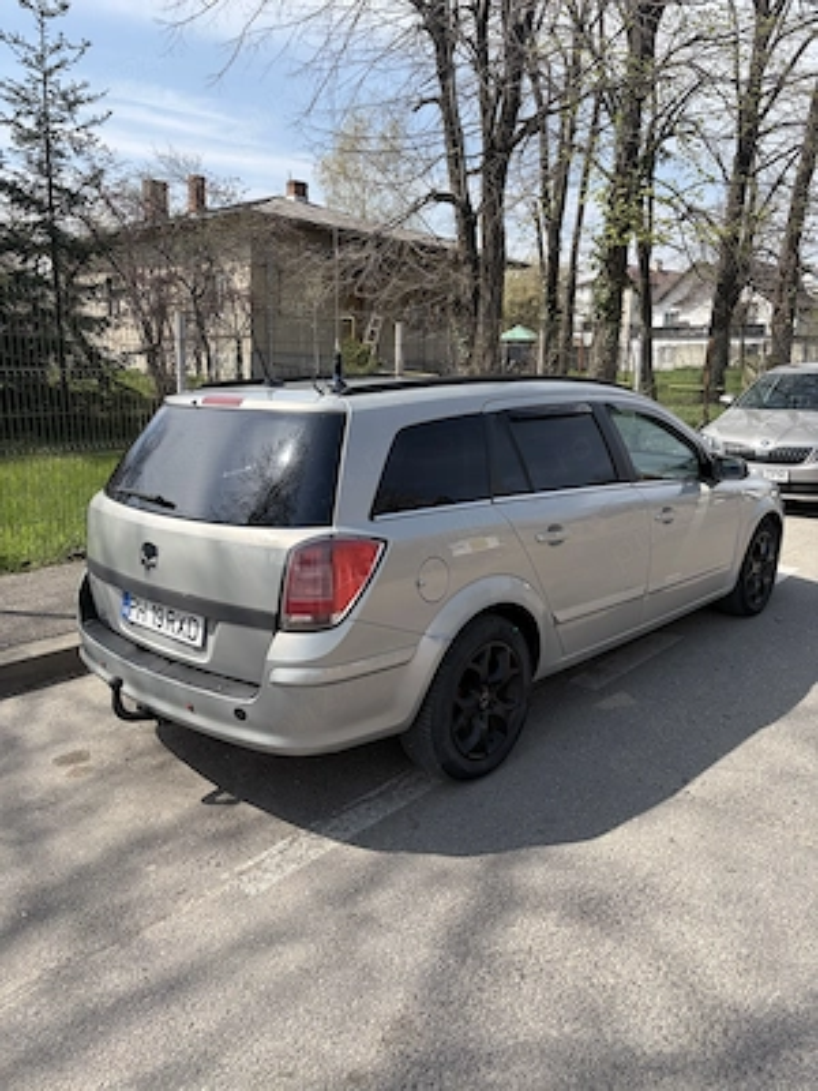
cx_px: 409
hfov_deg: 53.1
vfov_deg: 67.3
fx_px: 819
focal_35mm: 26
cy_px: 546
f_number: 1.6
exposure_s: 1/1799
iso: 50
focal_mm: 5.96
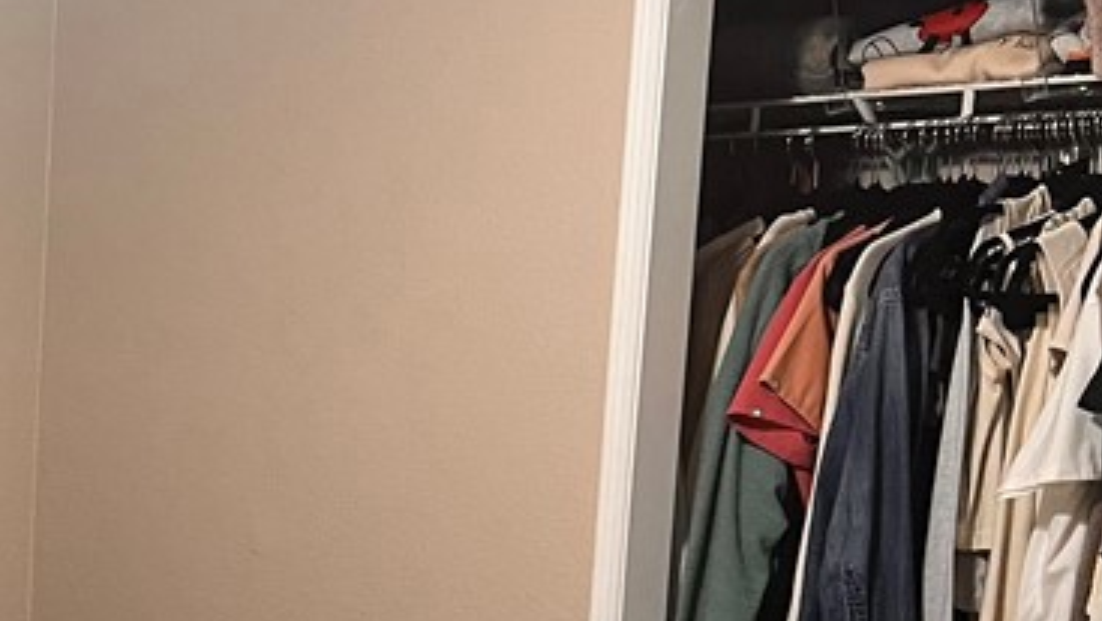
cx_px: -243
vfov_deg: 15.1
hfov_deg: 24.2
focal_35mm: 79
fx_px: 2310
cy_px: 588
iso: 160
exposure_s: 1/60
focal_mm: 5.7
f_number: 1.5
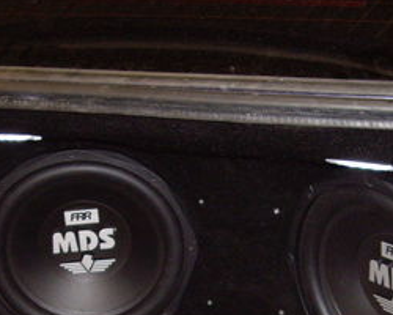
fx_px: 1105
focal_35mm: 95
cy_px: 309
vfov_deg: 15.9
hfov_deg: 20.2
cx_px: 208
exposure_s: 1/40
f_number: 2.7
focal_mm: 6.2
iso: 200
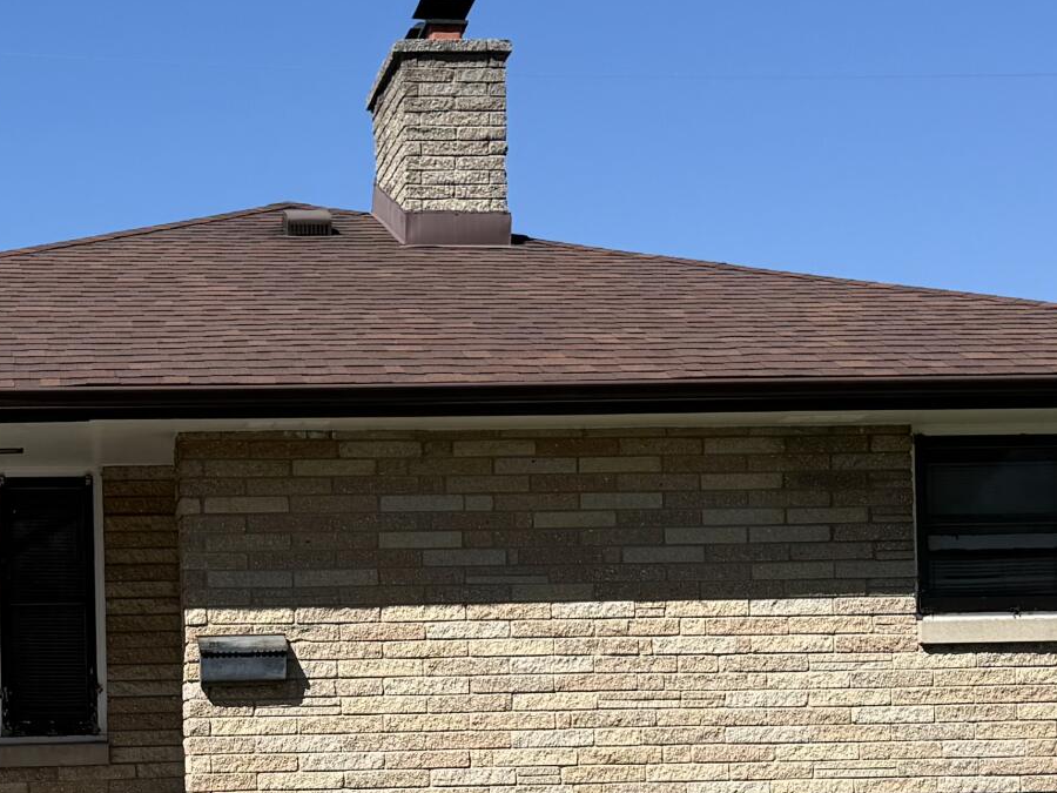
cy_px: 679
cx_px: 297
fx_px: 2443
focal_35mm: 80
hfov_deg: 24.2
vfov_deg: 18.2
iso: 80
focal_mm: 6.76
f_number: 1.78
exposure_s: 1/5319
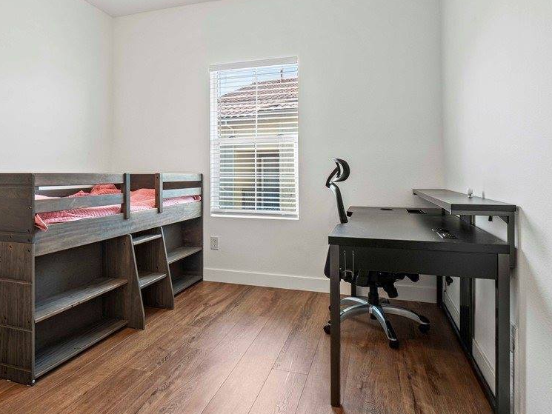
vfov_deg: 61.0
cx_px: 245
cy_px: 186
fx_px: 351
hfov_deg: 76.1
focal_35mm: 22
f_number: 8
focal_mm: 8
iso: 200
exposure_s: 1/1.67
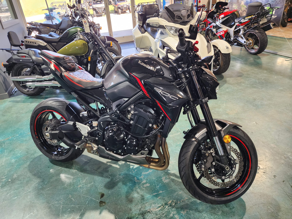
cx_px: 146
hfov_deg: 73.9
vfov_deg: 58.9
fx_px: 194
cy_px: 110
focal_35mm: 23
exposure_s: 1/120
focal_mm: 6.4
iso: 250
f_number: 1.8
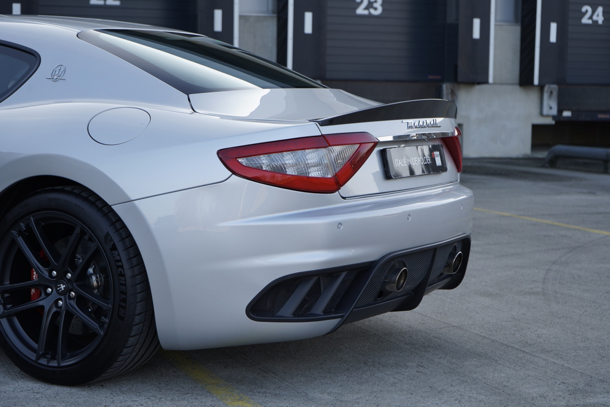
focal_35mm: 70
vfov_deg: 19.5
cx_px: 305
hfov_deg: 28.8
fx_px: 1186
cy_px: 204
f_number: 5.6
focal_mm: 70
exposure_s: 1/160
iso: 125
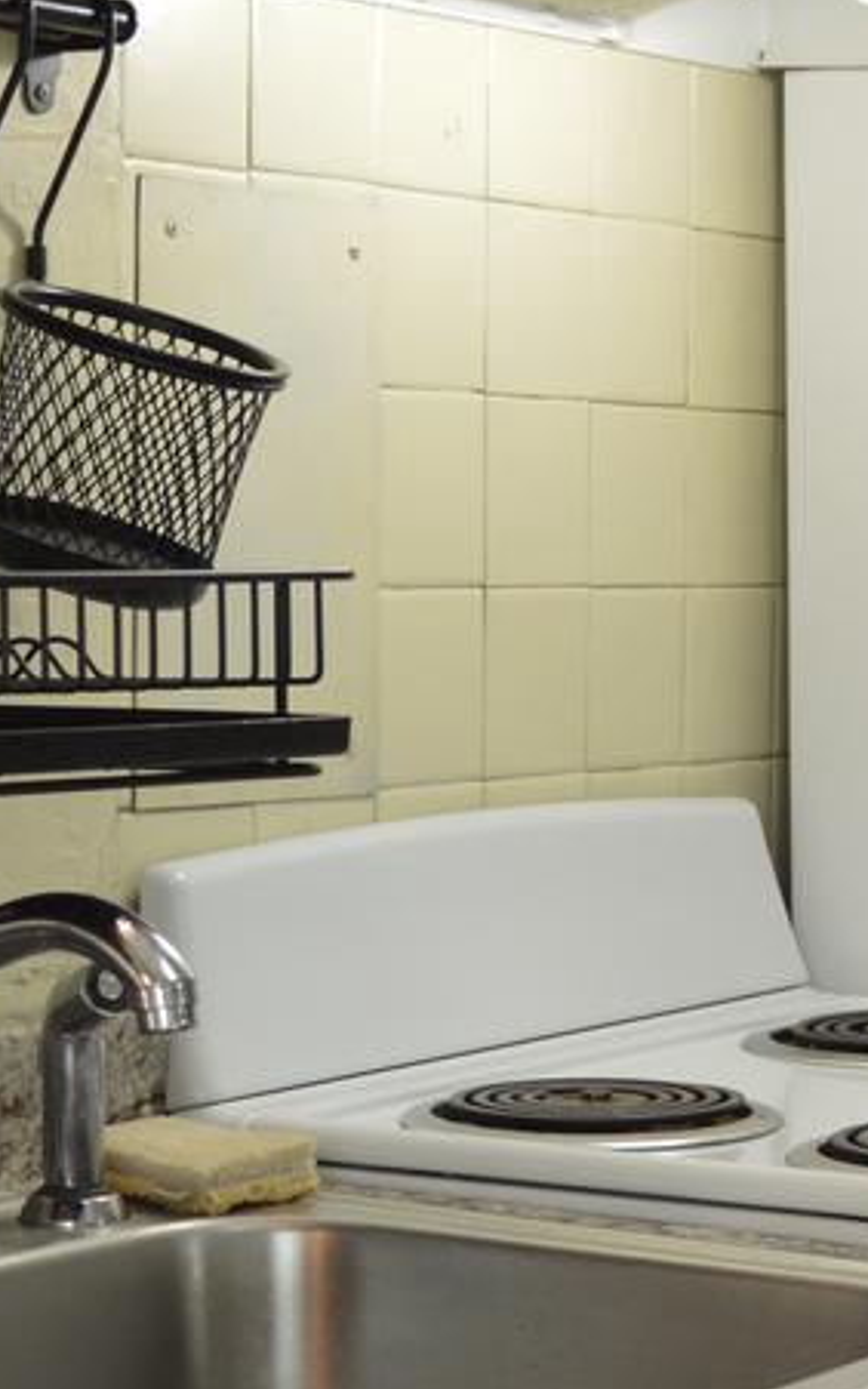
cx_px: 903
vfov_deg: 19.9
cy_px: 969
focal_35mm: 104
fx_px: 3935
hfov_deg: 12.4
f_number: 3.8
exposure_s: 1/40
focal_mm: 20
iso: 400
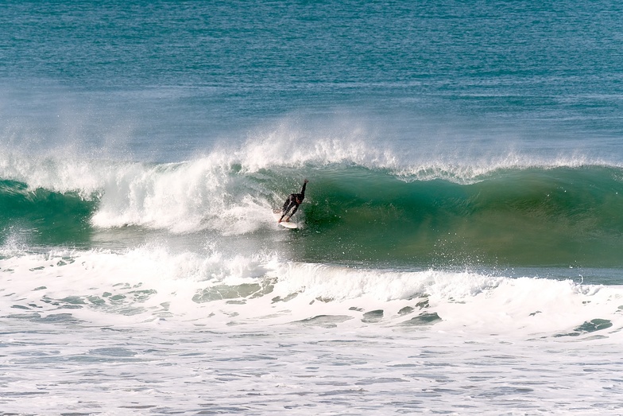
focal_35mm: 488
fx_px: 8446
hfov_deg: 4.2
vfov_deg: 2.8
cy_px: 208
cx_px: 312
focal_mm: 325
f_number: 8
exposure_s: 1/2000
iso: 800
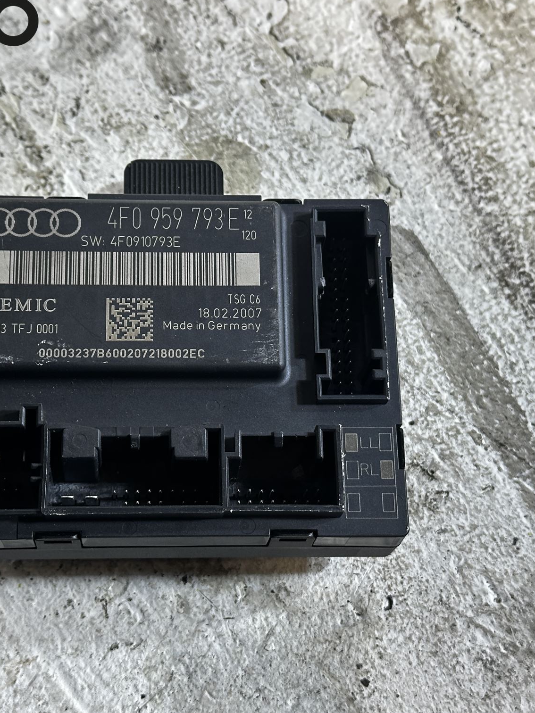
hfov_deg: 22.6
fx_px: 1339
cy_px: 357
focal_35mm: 65
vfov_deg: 29.8
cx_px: 232
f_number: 1.78
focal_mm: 6.86
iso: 160
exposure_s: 1/50
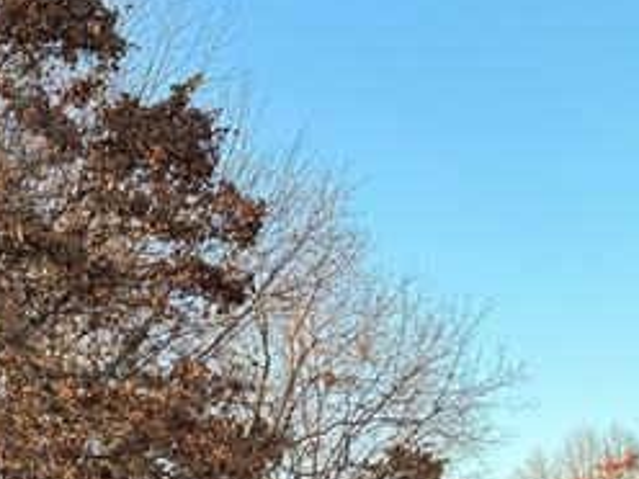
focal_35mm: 99
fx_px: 1828
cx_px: -242
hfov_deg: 18.2
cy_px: 891
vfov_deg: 13.3
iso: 80
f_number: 1.78
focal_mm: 6.86
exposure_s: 1/192
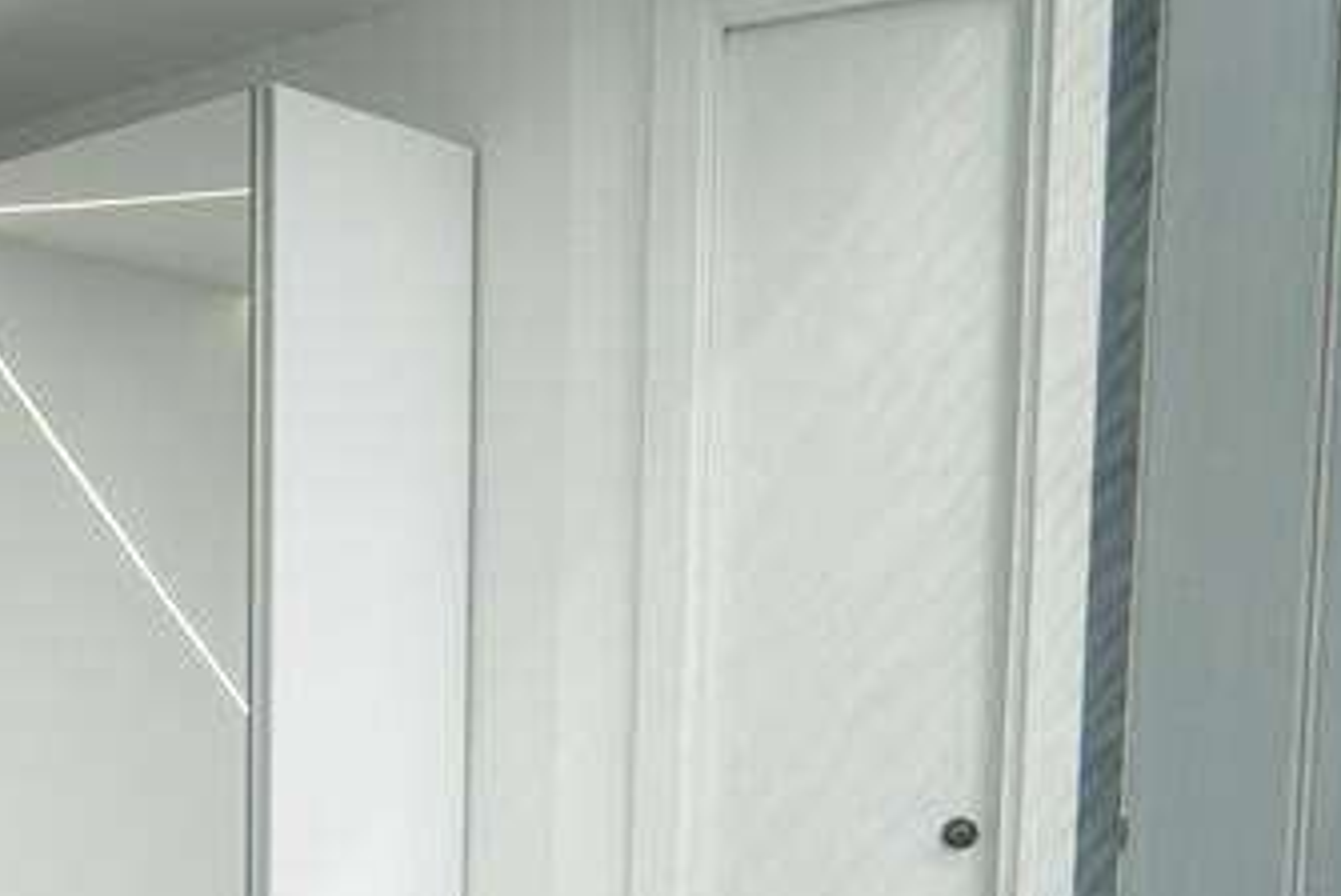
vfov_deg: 23.1
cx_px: -332
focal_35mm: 55
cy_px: 1010
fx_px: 2050
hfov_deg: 30.0
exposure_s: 1/160
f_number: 5
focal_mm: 12
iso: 160
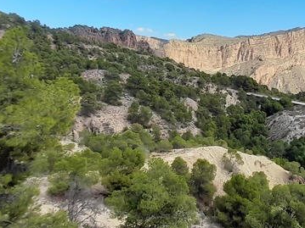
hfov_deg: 57.8
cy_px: 86
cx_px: 237
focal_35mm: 29
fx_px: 255
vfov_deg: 47.8
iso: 40
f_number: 2.2
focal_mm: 1.13
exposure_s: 1/853
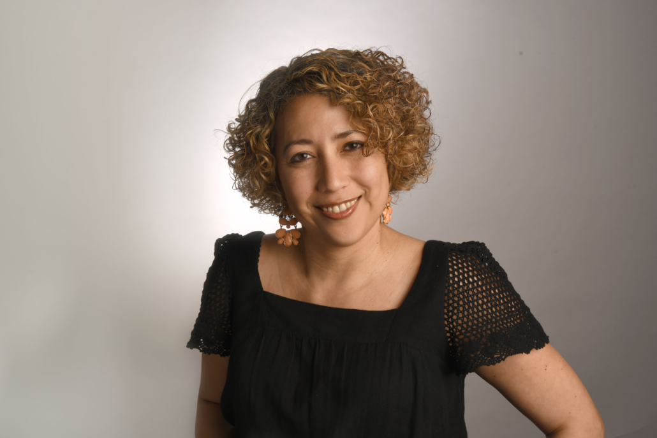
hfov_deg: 43.6
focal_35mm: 45
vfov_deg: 29.9
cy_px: 219
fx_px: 821
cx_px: 328
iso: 50
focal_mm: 30
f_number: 18
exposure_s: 1/125
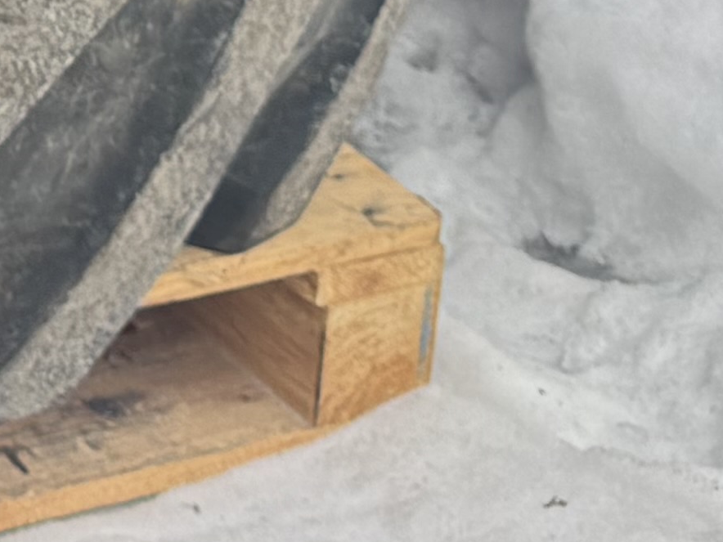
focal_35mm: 155
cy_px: -848
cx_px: -716
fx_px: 3237
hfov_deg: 11.5
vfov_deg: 8.6
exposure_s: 1/518
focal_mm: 6.76
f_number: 1.78
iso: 80
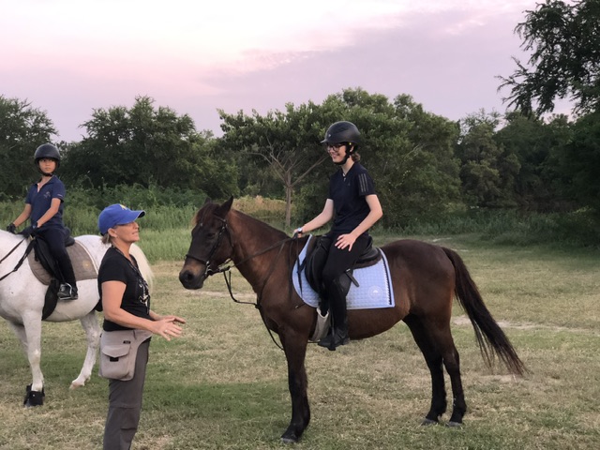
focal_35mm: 52
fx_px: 901
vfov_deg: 28.0
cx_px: 300
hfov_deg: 36.8
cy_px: 225
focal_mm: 6
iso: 125
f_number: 2.4
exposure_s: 1/30
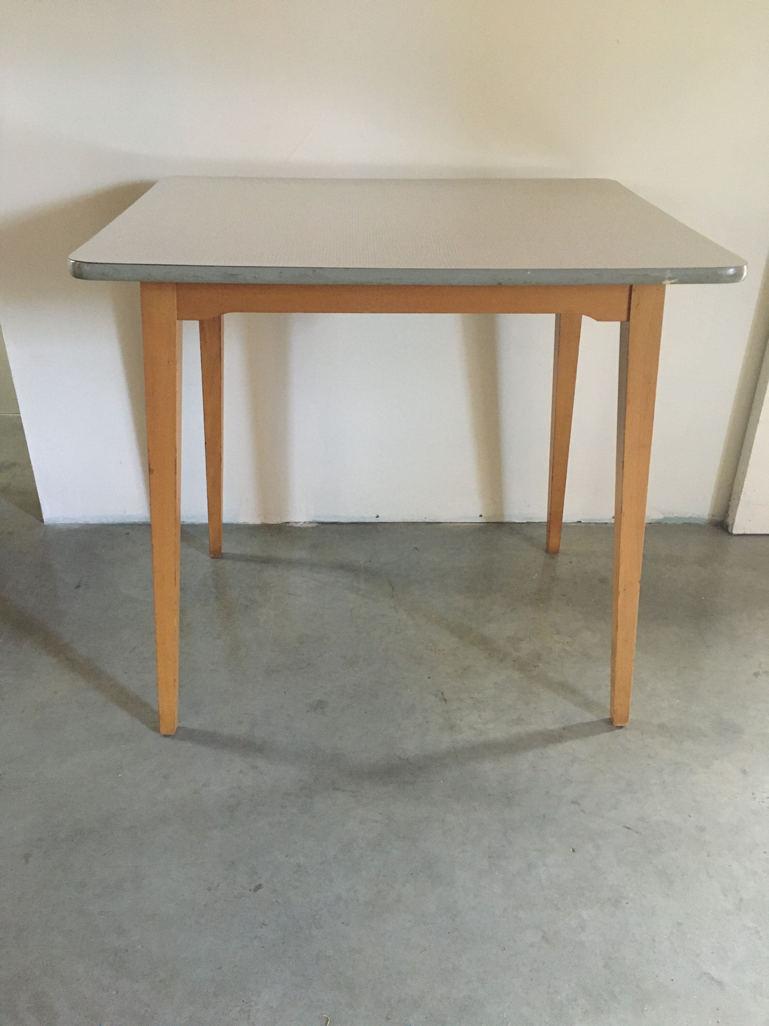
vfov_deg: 61.7
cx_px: 384
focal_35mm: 29
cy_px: 513
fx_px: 859
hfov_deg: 48.2
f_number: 2.2
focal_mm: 4.15
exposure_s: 1/17
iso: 400
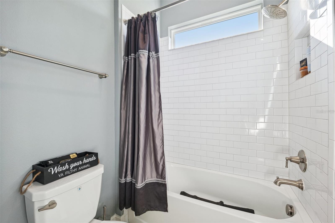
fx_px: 130
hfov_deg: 104.3
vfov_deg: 81.2
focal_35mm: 14
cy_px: 112
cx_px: 168
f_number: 8
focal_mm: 14
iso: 400
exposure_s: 1/40
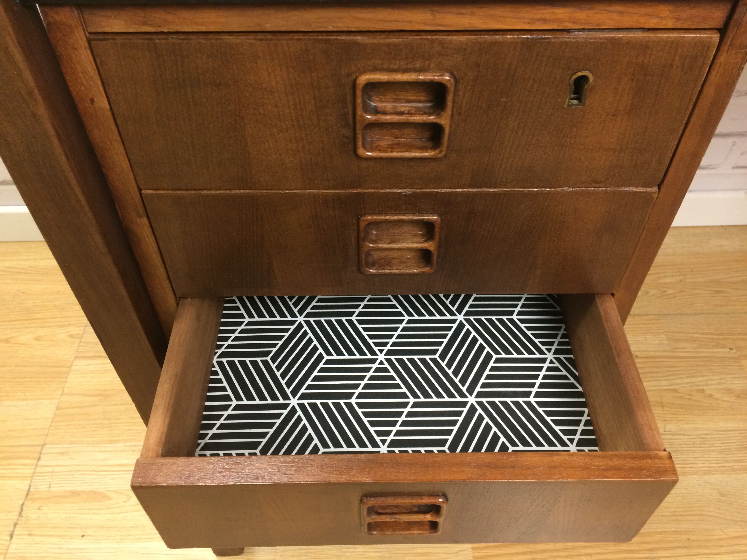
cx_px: 374
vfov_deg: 48.2
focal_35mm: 29
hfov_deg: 61.7
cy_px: 280
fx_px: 626
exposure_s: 1/33
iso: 250
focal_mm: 4.15
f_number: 2.2
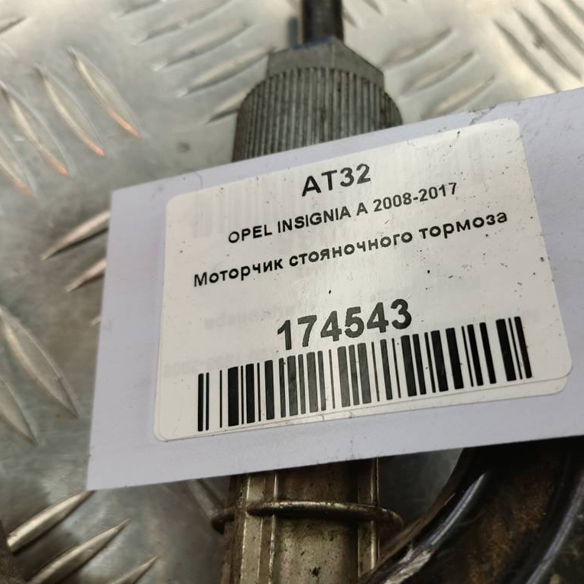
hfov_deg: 50.6
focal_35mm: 32
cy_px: 292
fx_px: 611
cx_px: 364
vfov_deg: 51.1
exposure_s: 1/33.3
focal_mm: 4.11
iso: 142
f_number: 1.6
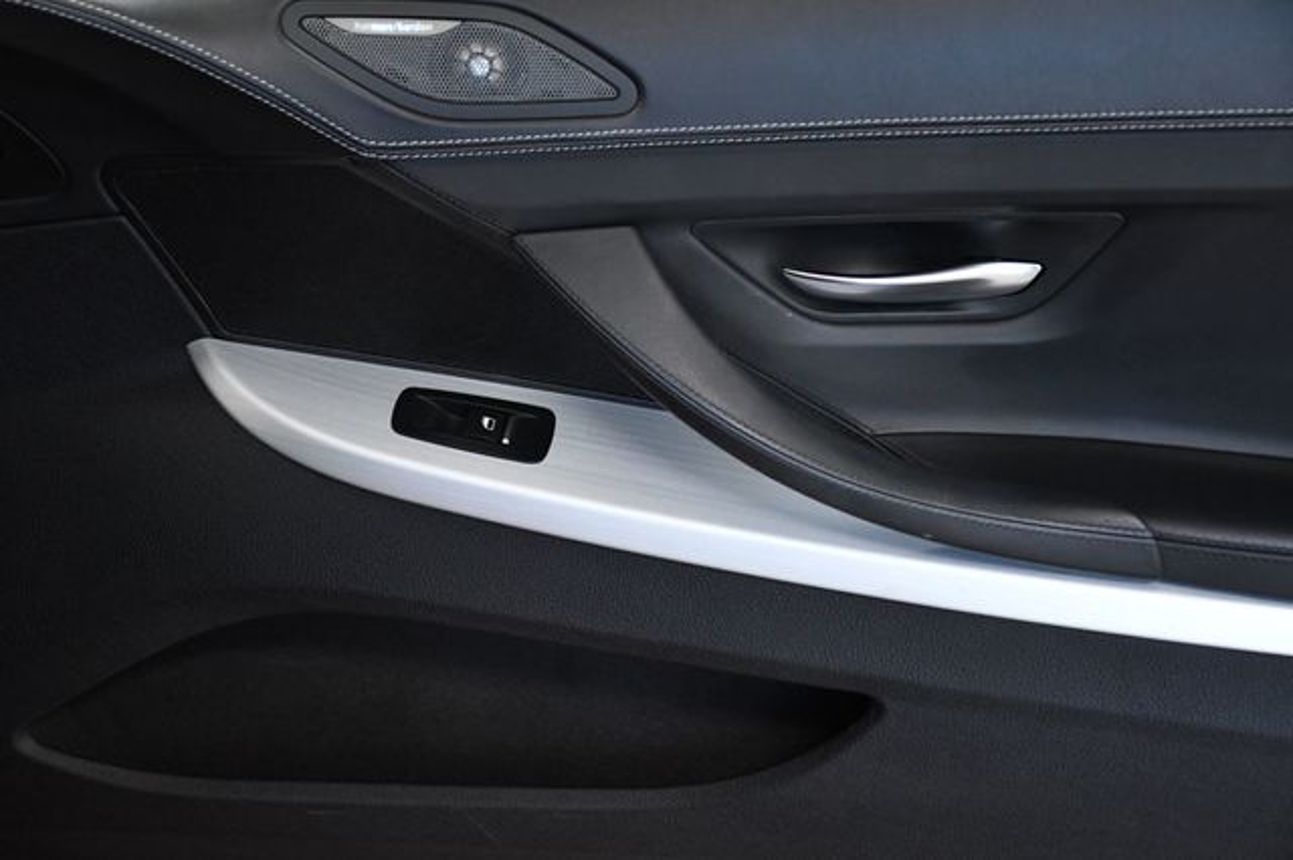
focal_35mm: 84
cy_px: 430
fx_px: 3015
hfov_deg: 24.2
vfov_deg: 16.2
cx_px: 646
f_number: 4.8
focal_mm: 56
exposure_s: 1/320
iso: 2500
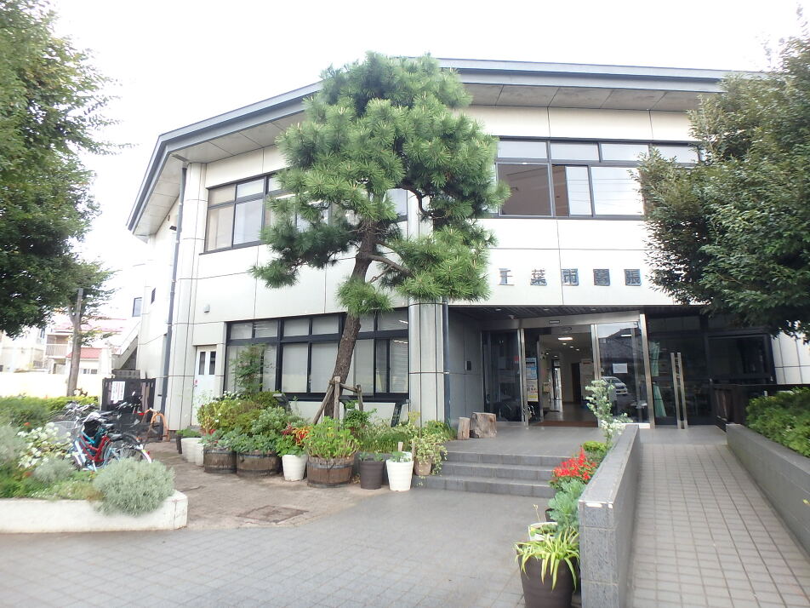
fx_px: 491
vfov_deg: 63.4
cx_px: 405
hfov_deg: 79.0
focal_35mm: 21
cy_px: 304
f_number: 3.5
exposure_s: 1/100
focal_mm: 3.7
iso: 125
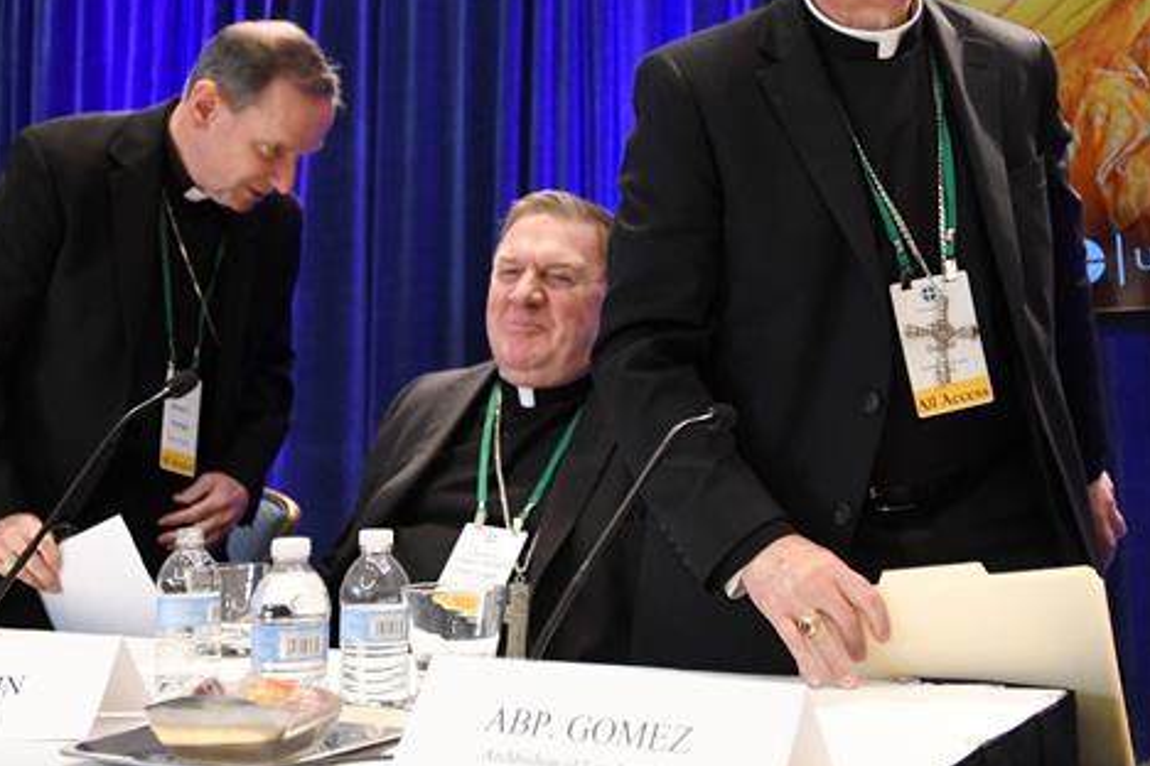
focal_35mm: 50
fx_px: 1597
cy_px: 244
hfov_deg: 39.5
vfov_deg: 26.8
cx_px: 666
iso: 5000
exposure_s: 1/500
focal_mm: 24
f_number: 2.8
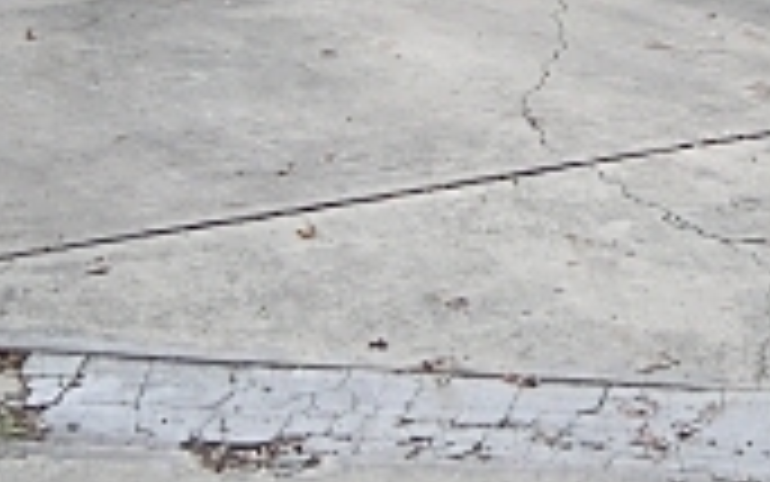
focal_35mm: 130
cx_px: 639
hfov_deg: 15.9
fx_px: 2729
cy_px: -288
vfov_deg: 9.7
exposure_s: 1/270
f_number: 2.8
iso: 50
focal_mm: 5.7
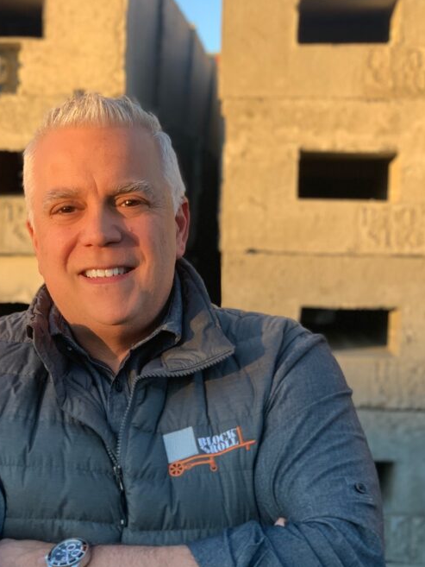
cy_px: 301
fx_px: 1326
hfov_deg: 18.1
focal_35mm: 81
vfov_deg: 24.1
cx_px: 112
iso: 16
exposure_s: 1/122
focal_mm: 6
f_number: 2.4
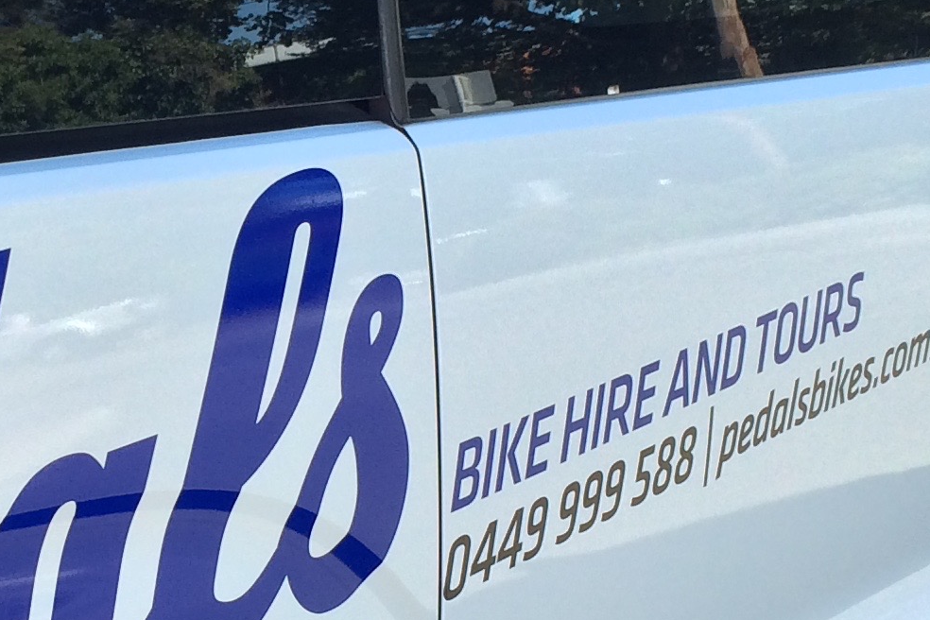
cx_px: 87
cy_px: 413
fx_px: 2583
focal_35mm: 100
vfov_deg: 13.7
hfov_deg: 20.0
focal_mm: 4.15
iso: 32
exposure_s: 1/441
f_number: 2.2
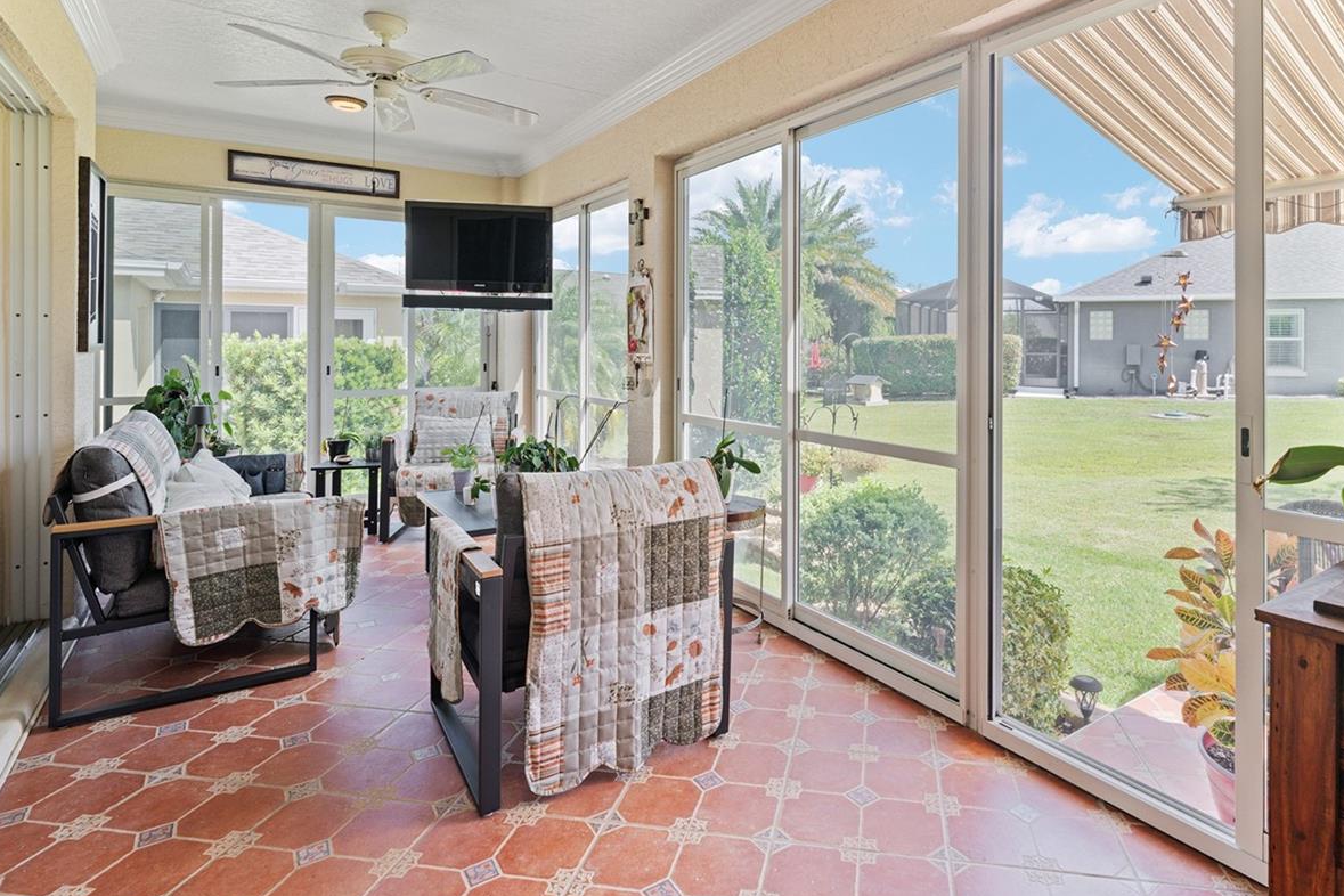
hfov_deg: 86.2
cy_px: 350
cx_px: 784
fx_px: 709
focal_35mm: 19
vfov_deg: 63.9
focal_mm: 14
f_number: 8
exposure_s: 1/13
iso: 320
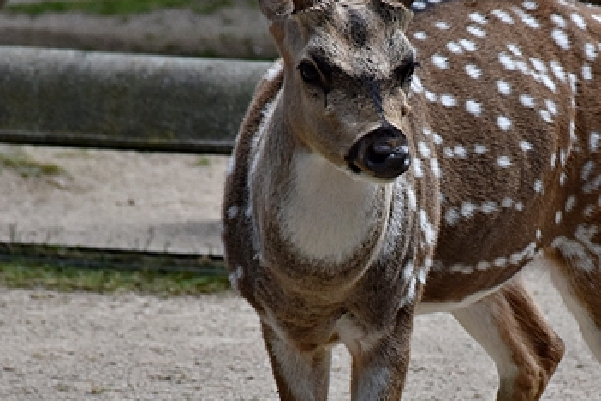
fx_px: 10216
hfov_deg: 3.4
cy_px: 304
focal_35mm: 612
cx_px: 459
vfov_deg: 2.2
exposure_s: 1/1000
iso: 400
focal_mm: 140
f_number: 5.6
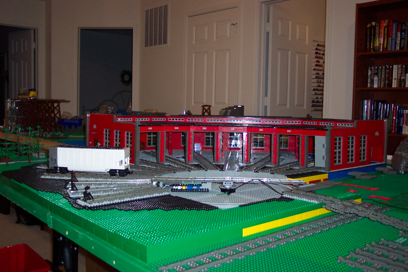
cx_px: 204
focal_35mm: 38
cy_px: 136
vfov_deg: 35.1
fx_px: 431
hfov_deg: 50.7
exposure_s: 1/30
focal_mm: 8
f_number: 2.8
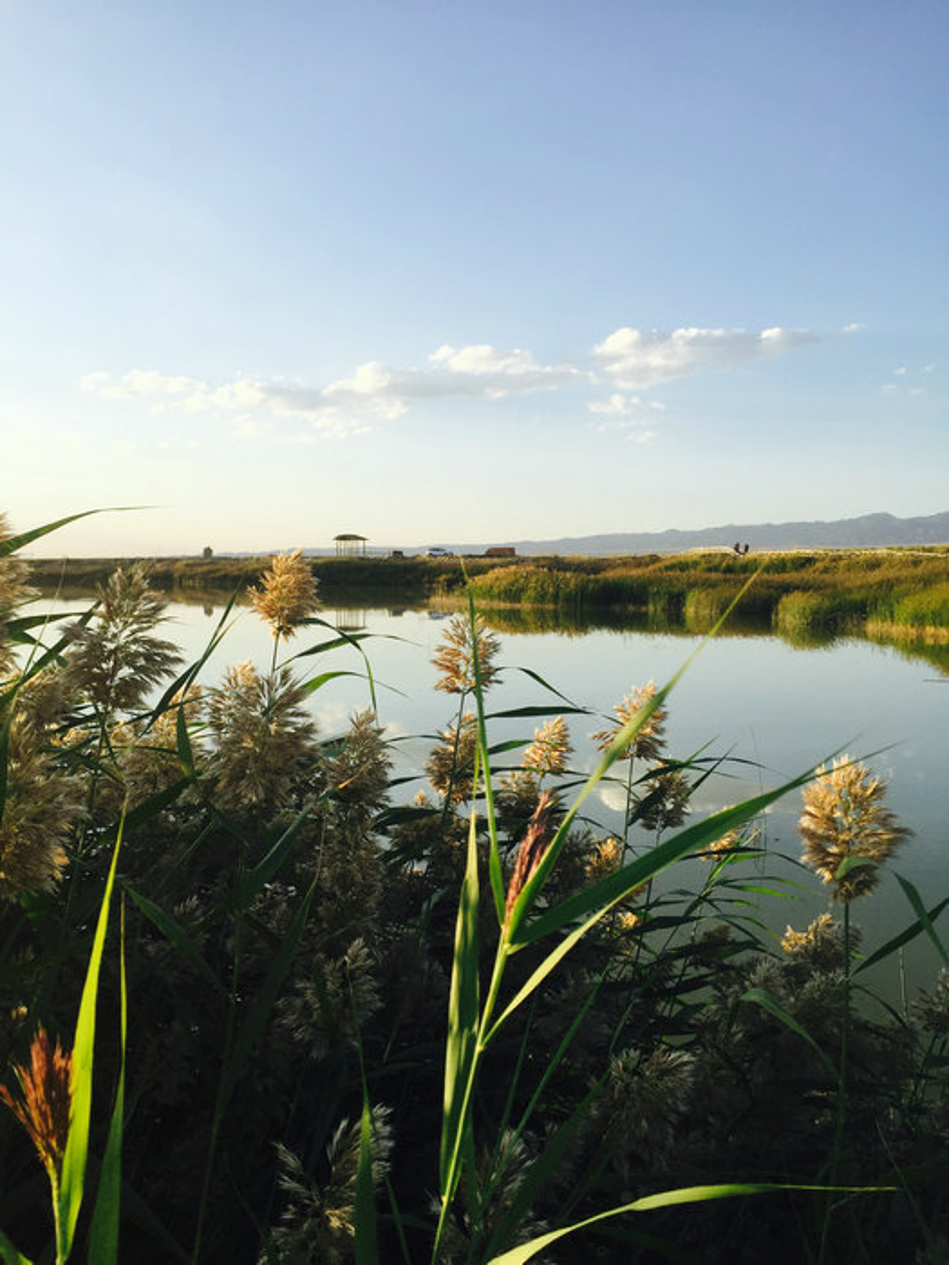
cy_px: 632
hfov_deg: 48.2
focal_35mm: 29
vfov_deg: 61.7
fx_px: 1060
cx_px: 474
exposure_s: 1/879
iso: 32
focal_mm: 4.15
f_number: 2.2
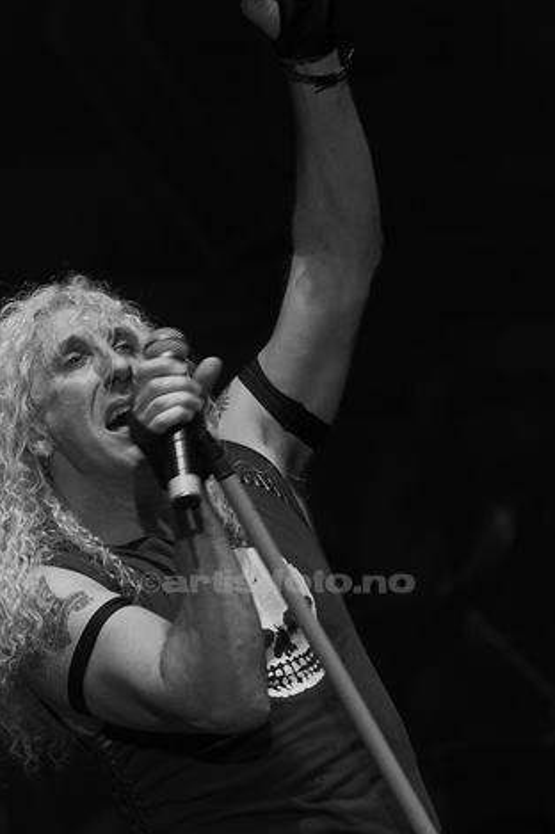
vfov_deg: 6.6
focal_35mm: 311
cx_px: 153
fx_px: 7197
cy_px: 453
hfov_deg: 4.4
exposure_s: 1/400
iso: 400
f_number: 3.2
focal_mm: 135
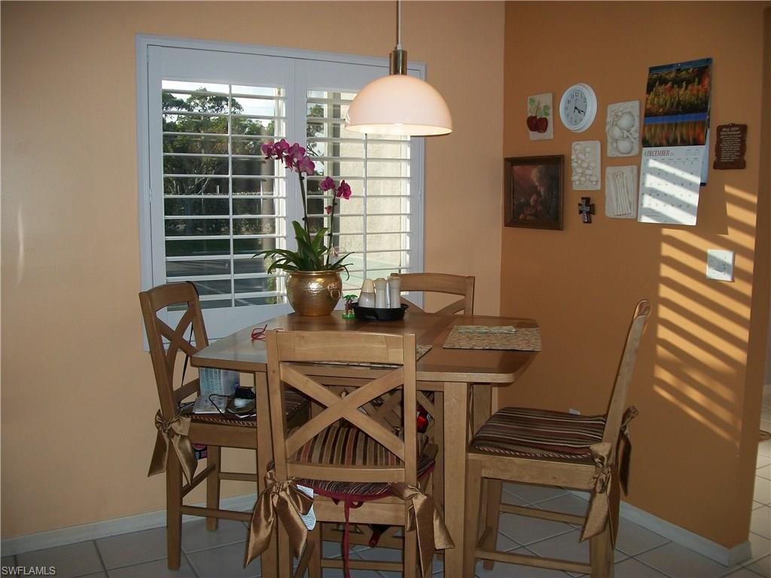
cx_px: 386
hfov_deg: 56.8
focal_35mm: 32
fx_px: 713
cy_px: 289
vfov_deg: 44.2
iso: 80
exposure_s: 1/125
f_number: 2.9
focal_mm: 5.7
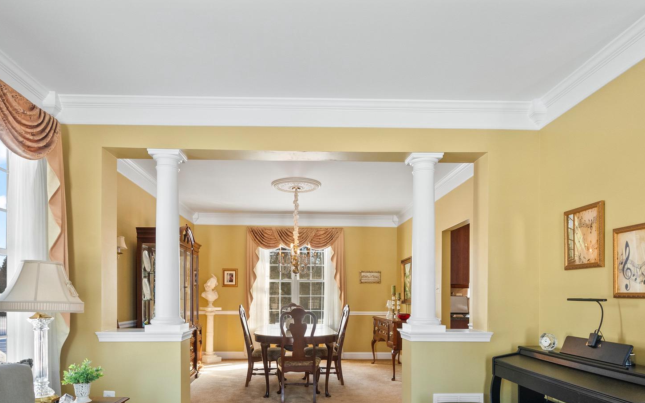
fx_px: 404
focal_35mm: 23
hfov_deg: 77.0
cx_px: 299
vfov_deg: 51.0
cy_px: 297
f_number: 7.1
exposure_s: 1/30
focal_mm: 16
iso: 1250
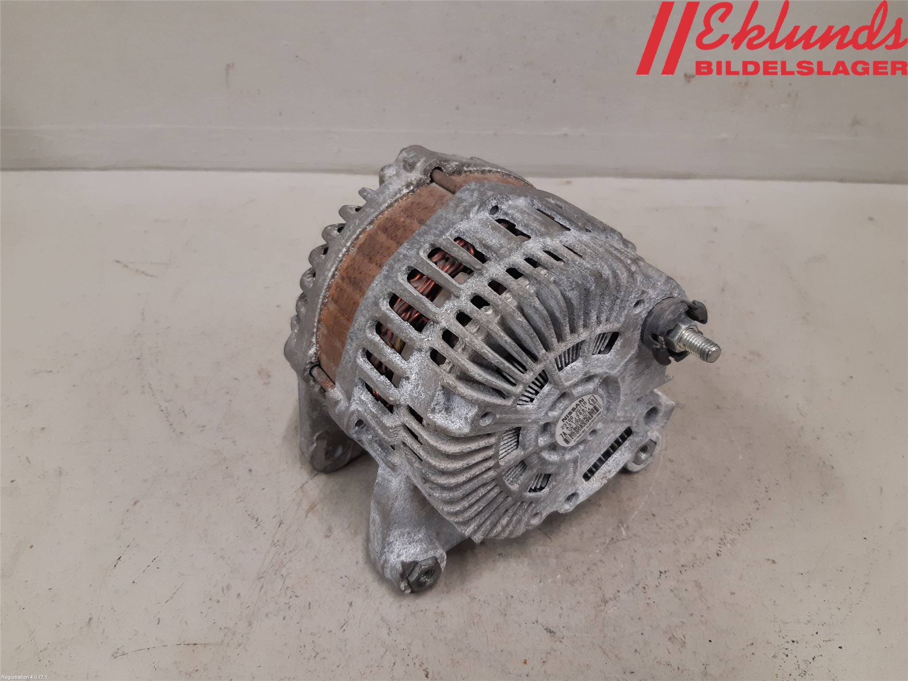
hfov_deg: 67.3
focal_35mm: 26
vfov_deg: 53.1
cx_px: 454
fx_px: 682
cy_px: 340
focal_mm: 3.93
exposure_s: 1/50
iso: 125
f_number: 1.7
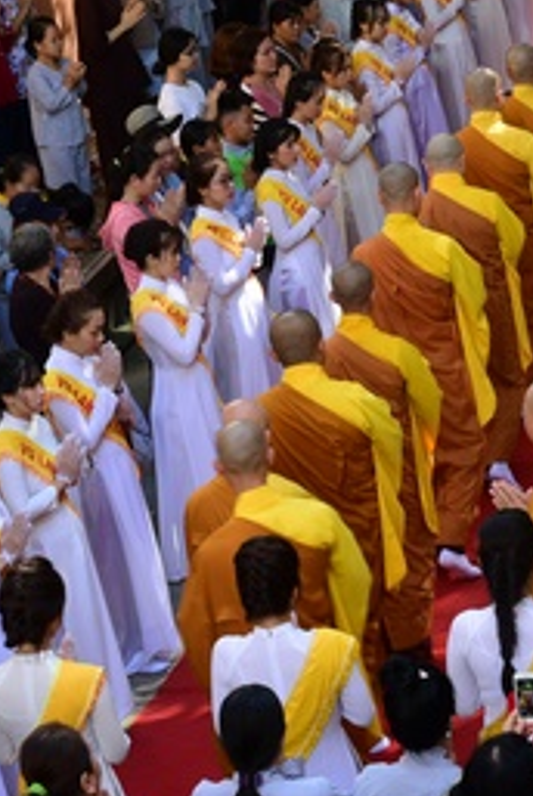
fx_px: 3078
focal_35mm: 139
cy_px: 223
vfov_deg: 14.7
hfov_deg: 9.8
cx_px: 617
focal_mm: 55
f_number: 14
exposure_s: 1/30
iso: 500
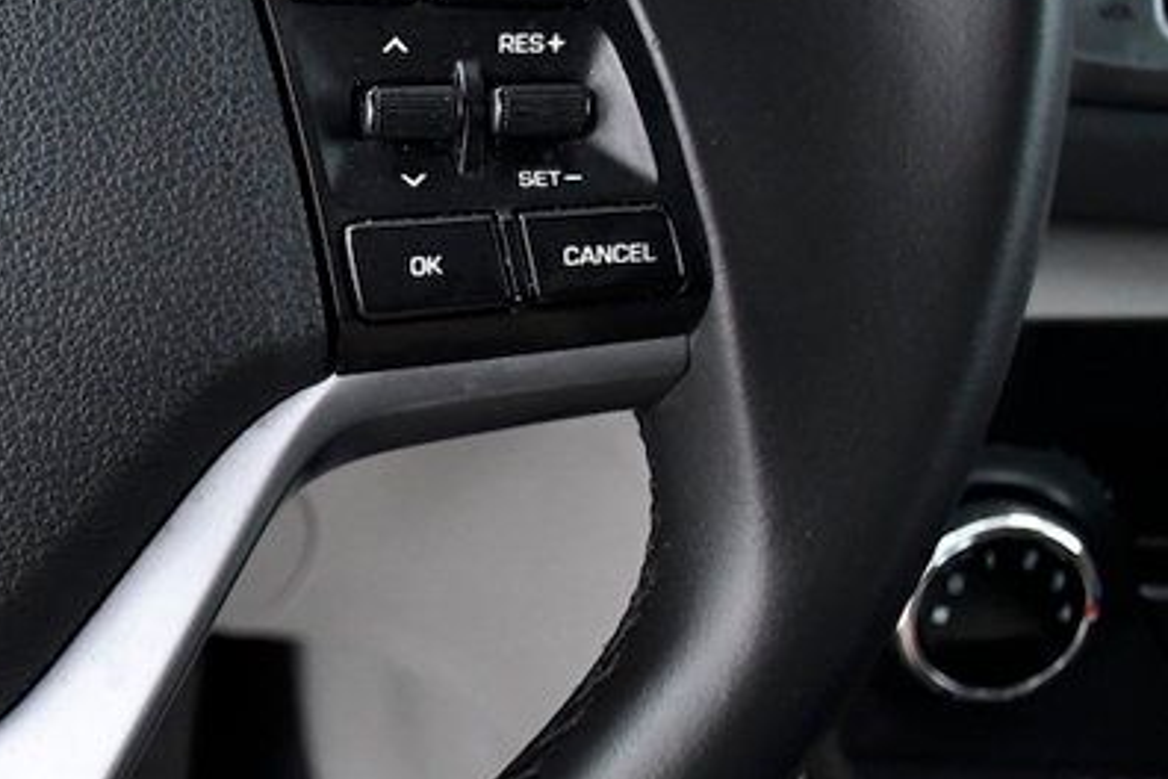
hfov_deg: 21.3
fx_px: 2855
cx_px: -283
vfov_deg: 15.5
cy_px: 491
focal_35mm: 88
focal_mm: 23
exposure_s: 1/125
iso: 2500
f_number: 5.6
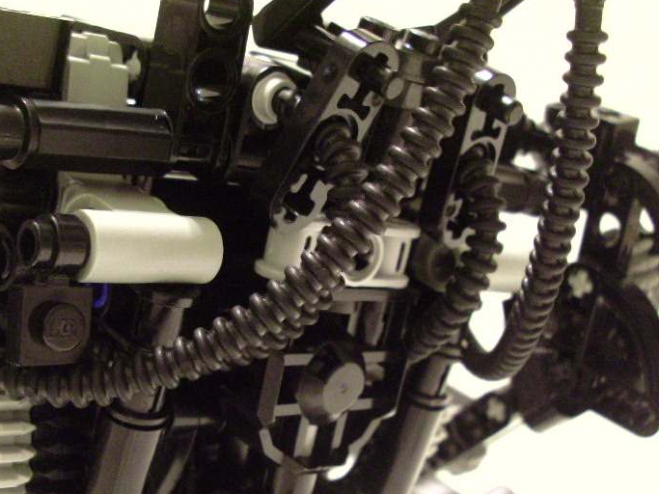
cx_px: 289
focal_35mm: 57
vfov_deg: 25.5
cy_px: 326
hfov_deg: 33.7
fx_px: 1085
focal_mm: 6.3
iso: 200
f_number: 3
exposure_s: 1/3
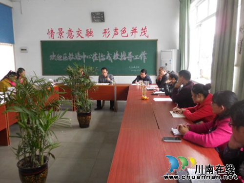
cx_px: 122
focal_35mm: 28
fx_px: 197
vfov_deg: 49.7
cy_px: 92
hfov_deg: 63.4
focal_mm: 5
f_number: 3.5
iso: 320
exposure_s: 1/30
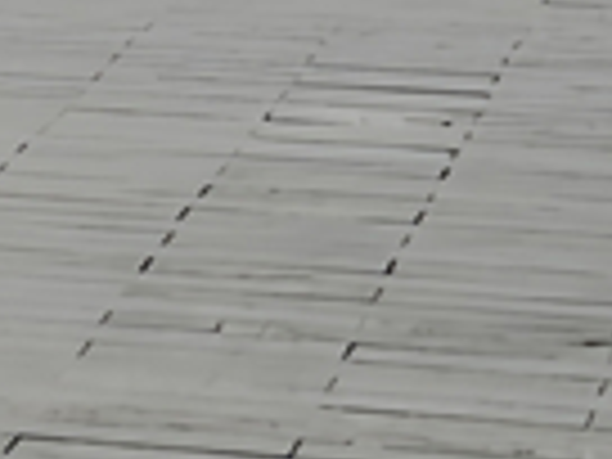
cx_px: -1674
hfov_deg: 5.7
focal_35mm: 305
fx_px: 5392
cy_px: -734
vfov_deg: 4.7
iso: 110
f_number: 8
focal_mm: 36
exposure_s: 1/160
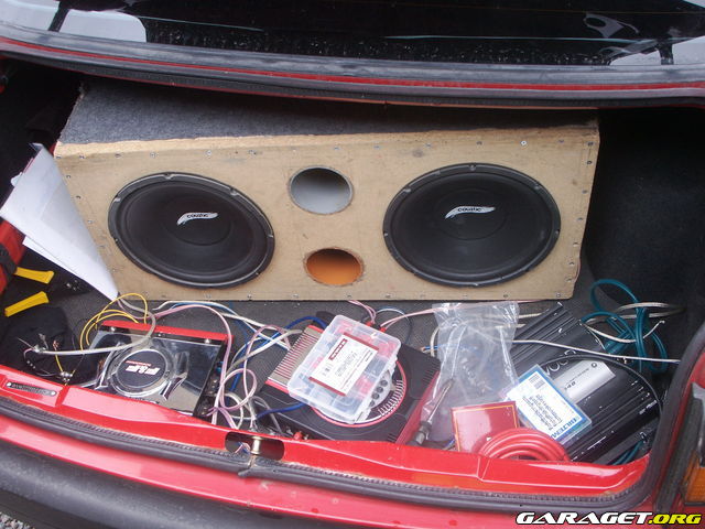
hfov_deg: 50.1
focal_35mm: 37
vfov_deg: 38.7
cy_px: 264
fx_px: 754
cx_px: 352
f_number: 3.5
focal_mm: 7.7
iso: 50
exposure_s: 1/50
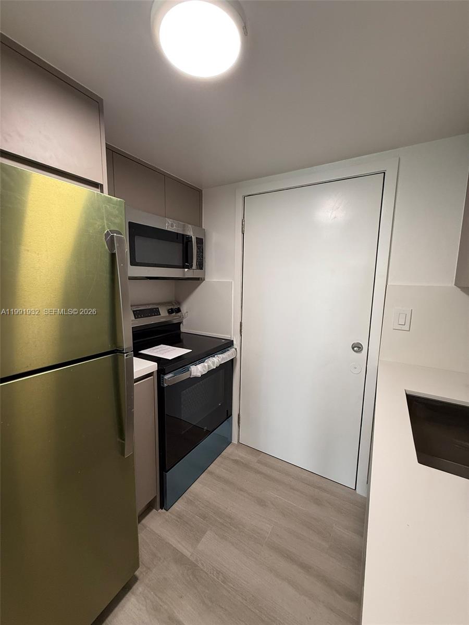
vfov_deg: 102.1
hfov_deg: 85.7
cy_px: 312
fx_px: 253
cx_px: 234
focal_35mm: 14
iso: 200
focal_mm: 2.22
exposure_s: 1/60
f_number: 2.2
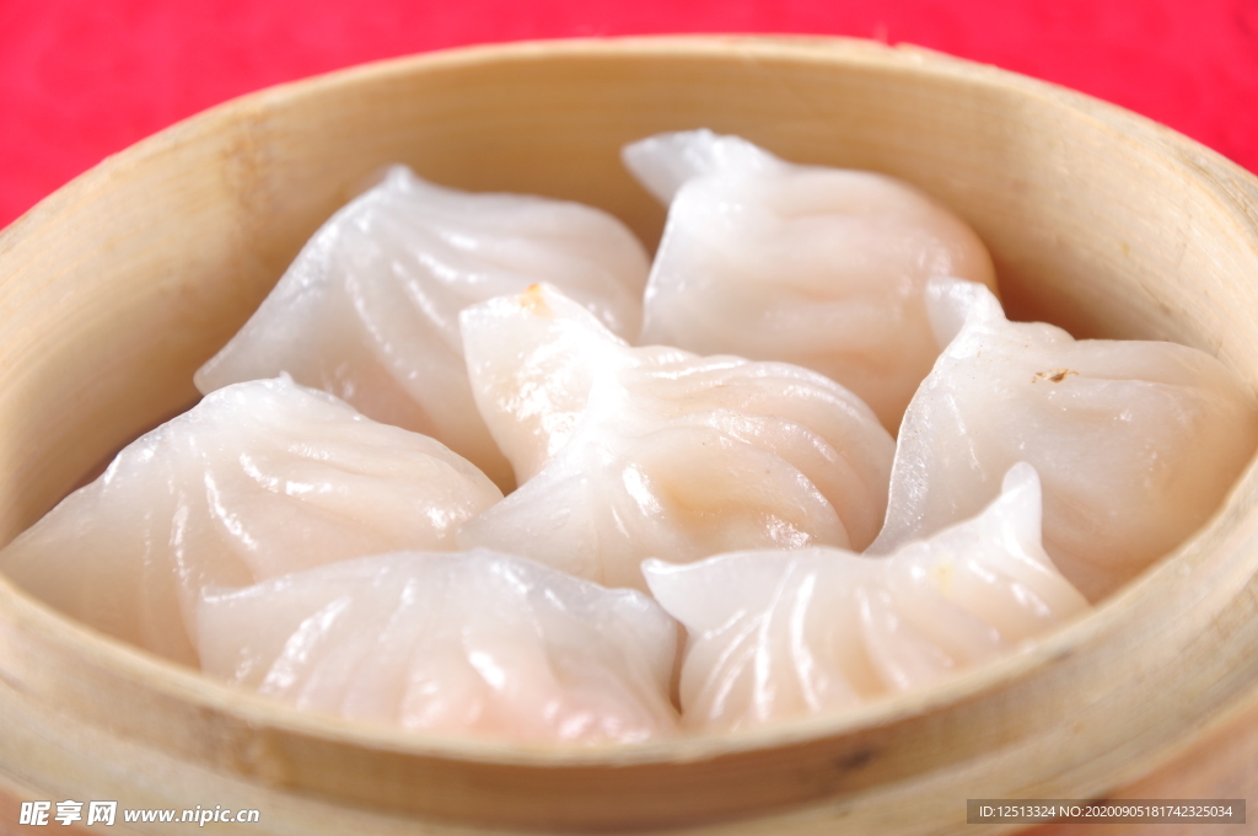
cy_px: 418
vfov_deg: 8.7
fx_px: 5497
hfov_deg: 13.1
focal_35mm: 158
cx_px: 629
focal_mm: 105
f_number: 9
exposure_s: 1/125
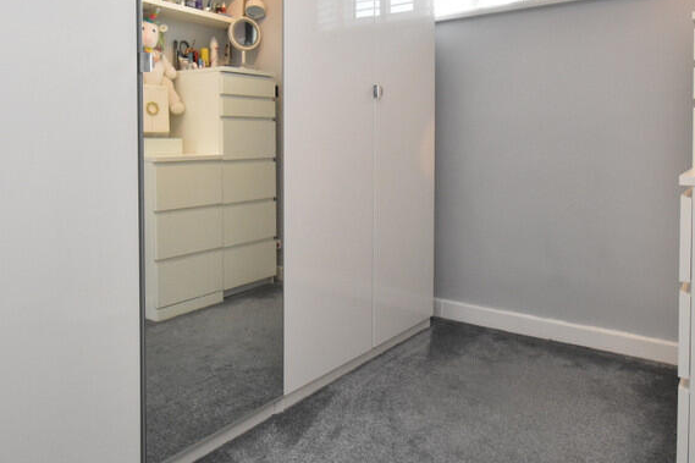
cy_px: 128
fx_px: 521
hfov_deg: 67.4
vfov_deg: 46.5
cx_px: 342
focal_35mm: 27
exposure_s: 1/60
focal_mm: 10
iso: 1600
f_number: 10
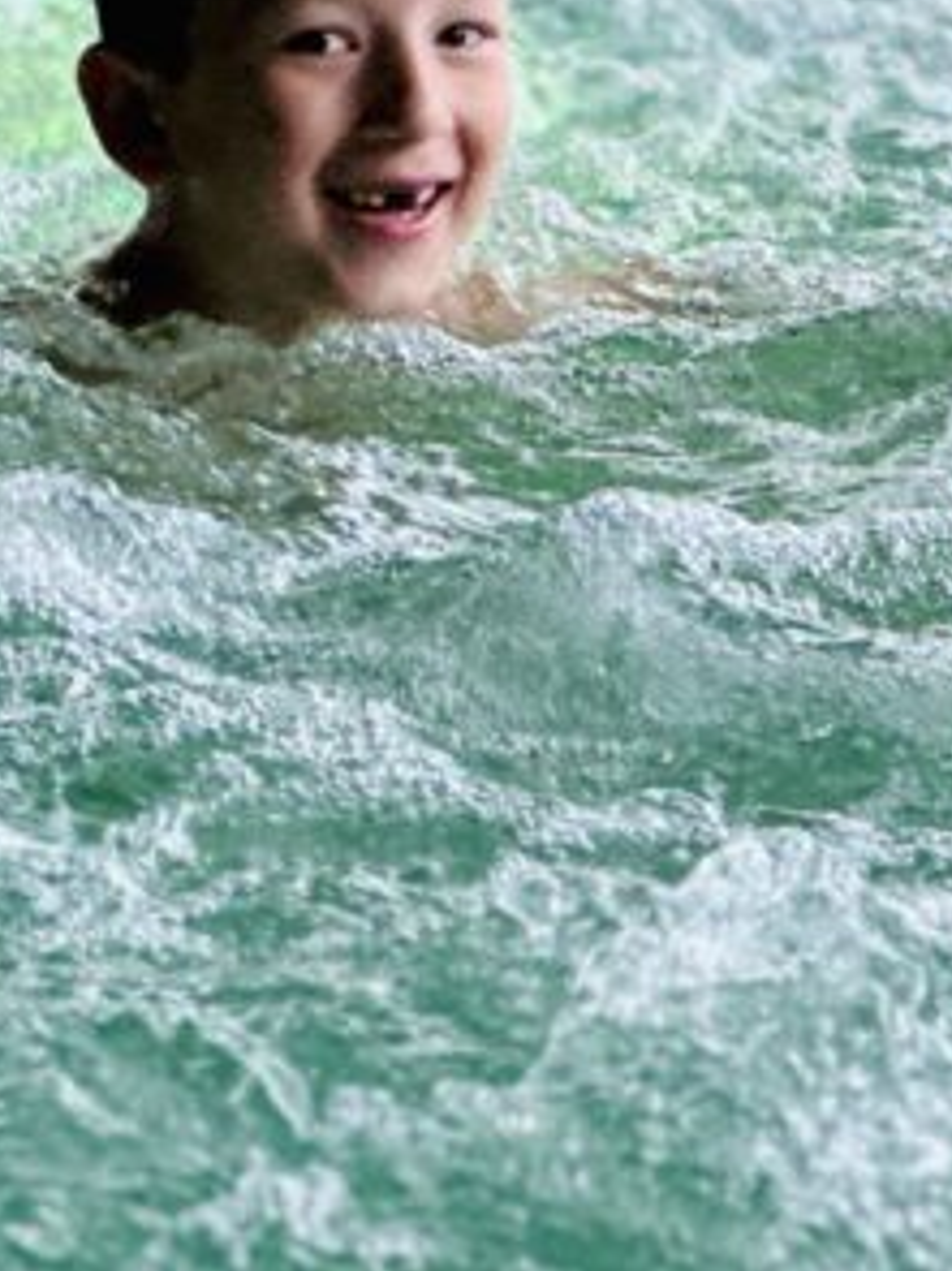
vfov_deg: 7.4
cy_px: -103
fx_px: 9798
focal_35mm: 267
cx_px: 935
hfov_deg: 5.6
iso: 200
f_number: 2.8
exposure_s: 1/92
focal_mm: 9
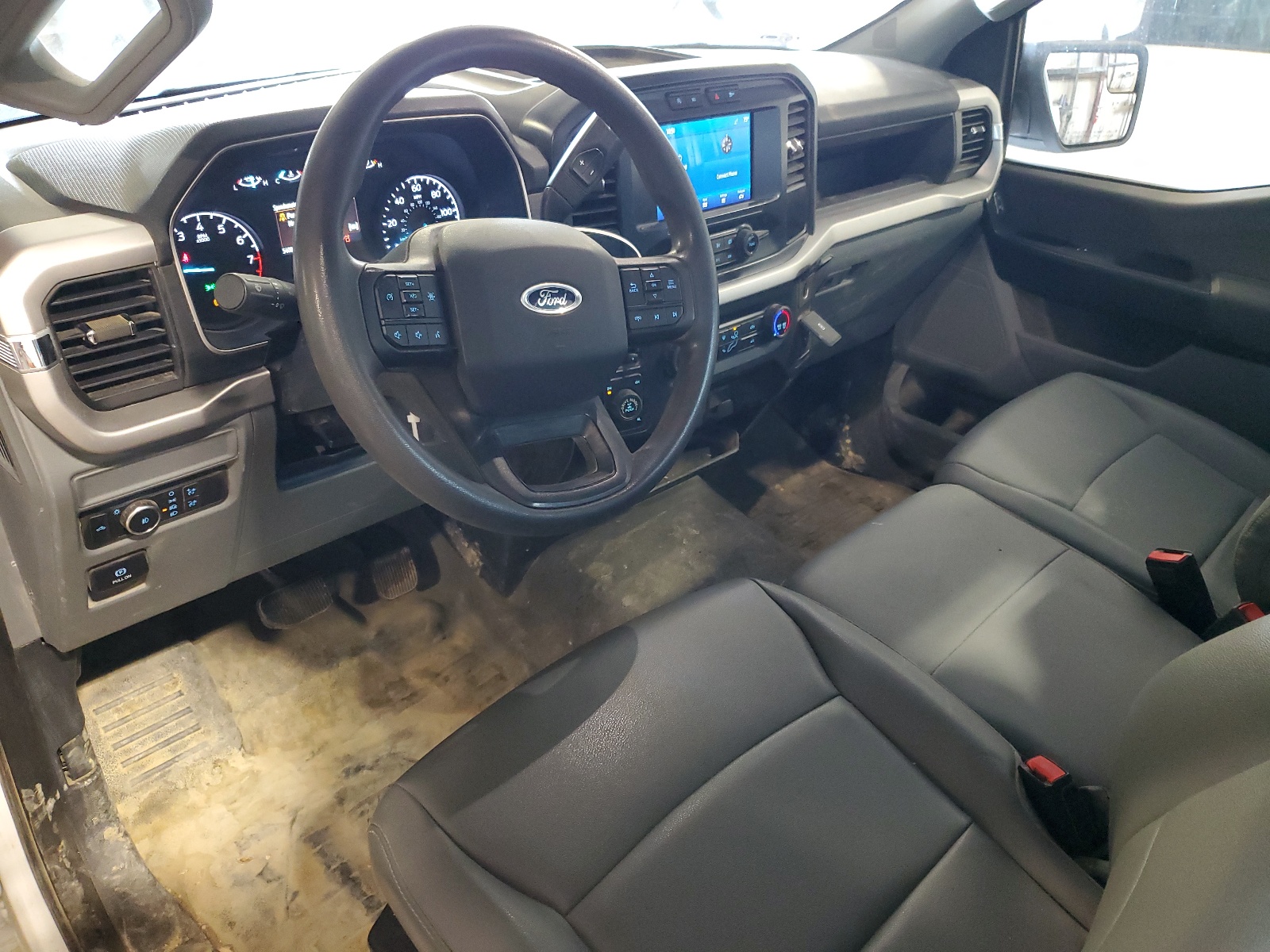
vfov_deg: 53.1
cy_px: 476
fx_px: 954
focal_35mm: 26
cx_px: 635
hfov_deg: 67.3
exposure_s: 1/24
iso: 306
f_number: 1.5
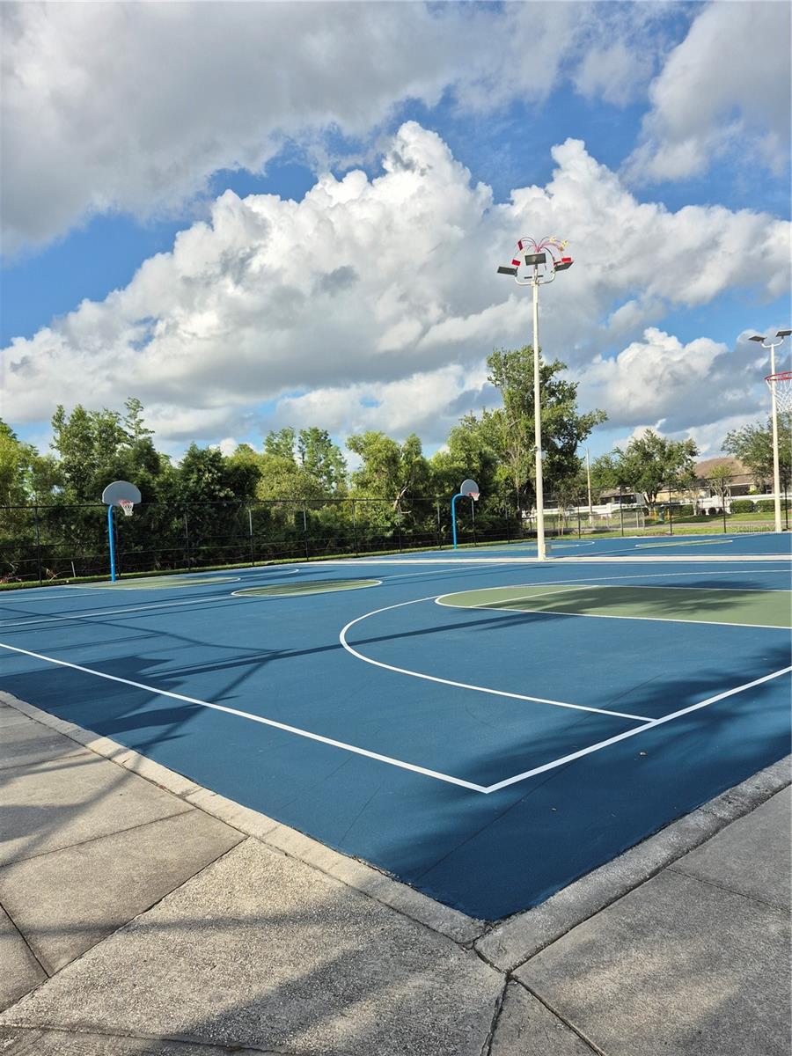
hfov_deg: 58.9
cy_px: 528
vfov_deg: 73.9
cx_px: 396
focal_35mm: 23
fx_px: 702
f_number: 1.8
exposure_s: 1/1668
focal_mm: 5.4
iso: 25
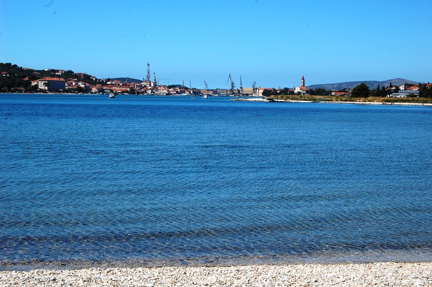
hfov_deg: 31.9
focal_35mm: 63
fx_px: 755
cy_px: 144
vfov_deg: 21.5
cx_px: 216
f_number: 10
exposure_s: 1/250
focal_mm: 42
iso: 360
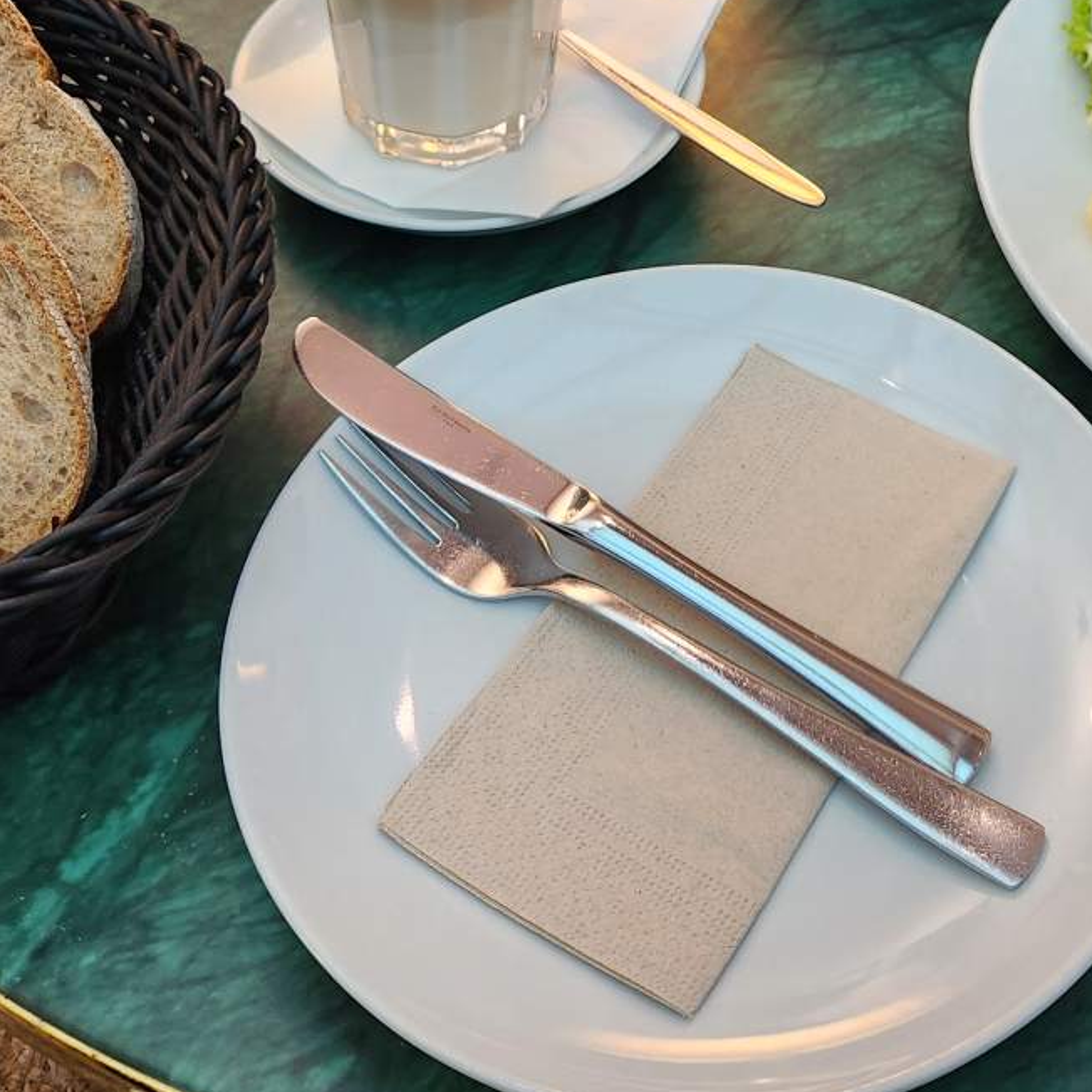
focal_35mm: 50
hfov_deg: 33.5
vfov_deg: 32.6
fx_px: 1785
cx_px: 777
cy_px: 151
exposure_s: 1/100
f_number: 1.8
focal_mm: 5.4
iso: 320
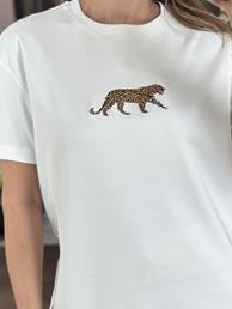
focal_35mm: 94
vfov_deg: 20.8
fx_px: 839
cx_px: 151
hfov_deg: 15.7
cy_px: 116
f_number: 1.78
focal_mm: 6.86
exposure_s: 1/300
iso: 125
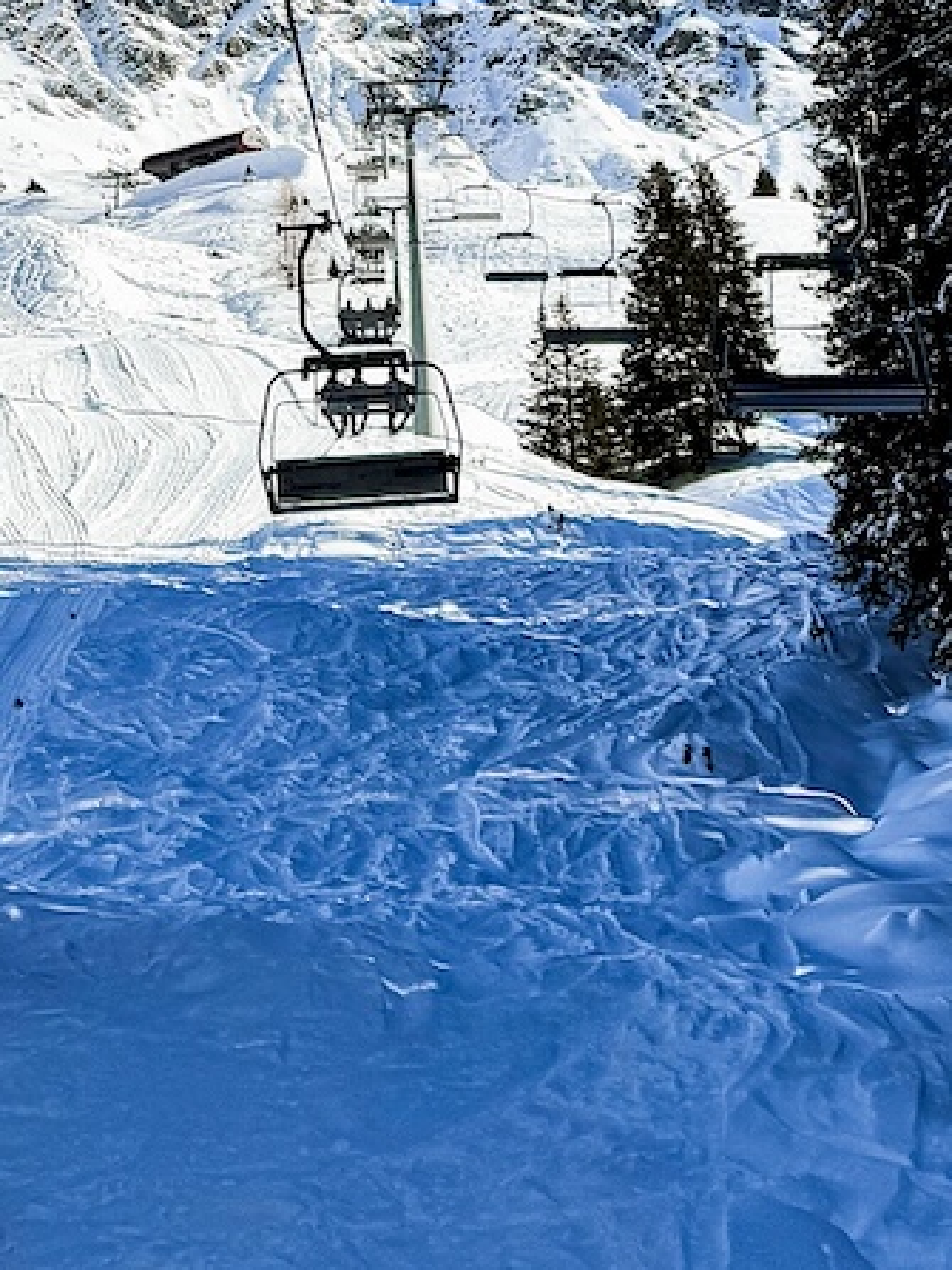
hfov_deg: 16.0
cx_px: 280
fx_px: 3375
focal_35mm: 92
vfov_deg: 18.8
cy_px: -636
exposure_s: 1/3400
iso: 80
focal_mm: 6.76
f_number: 1.8
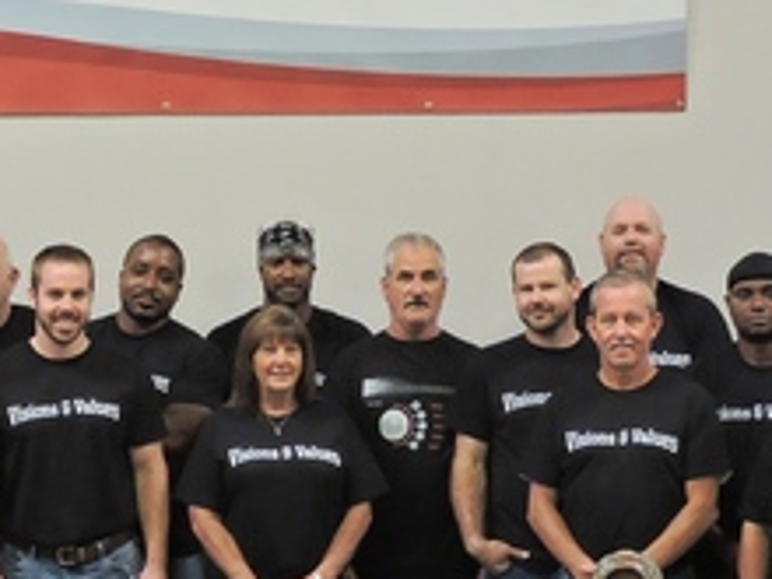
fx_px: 3657
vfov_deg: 9.0
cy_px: 439
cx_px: 147
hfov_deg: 12.0
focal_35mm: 164
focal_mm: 8.9
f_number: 3.6
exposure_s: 1/40
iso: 400
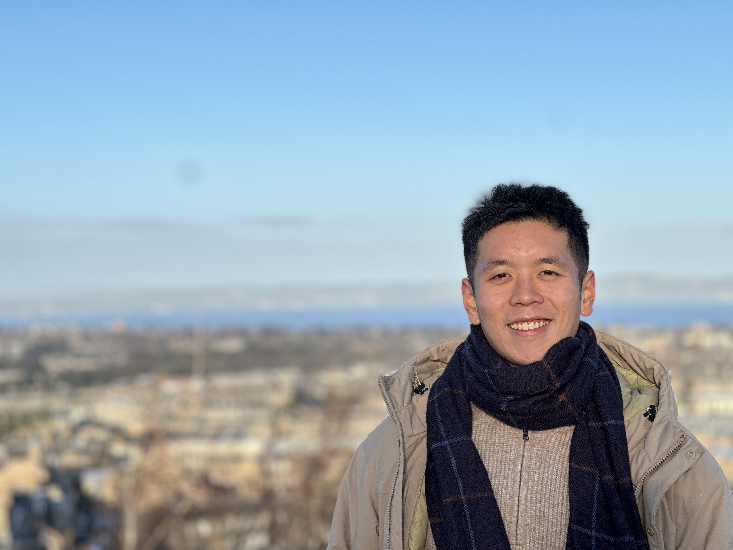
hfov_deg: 25.3
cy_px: 275
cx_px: 366
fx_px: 1630
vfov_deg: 19.1
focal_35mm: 77
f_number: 2.8
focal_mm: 9
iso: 32
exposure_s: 1/481
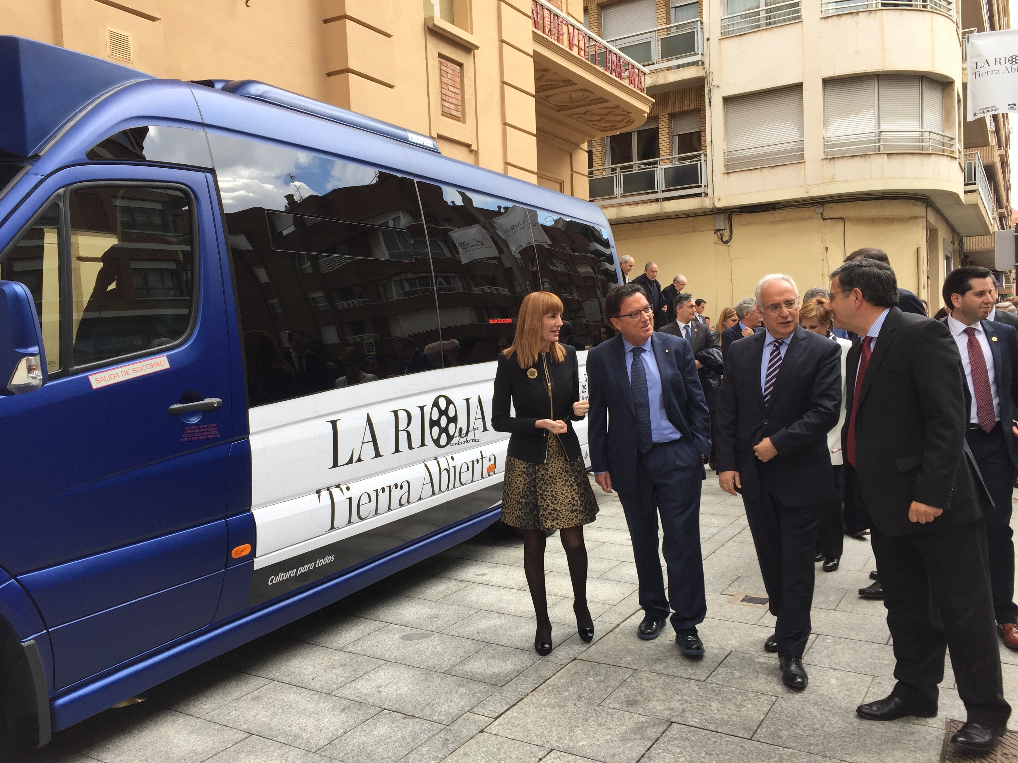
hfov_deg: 61.7
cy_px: 382
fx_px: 853
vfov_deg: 48.2
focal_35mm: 29
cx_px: 509
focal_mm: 4.15
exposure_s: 1/286
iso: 32
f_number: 2.2
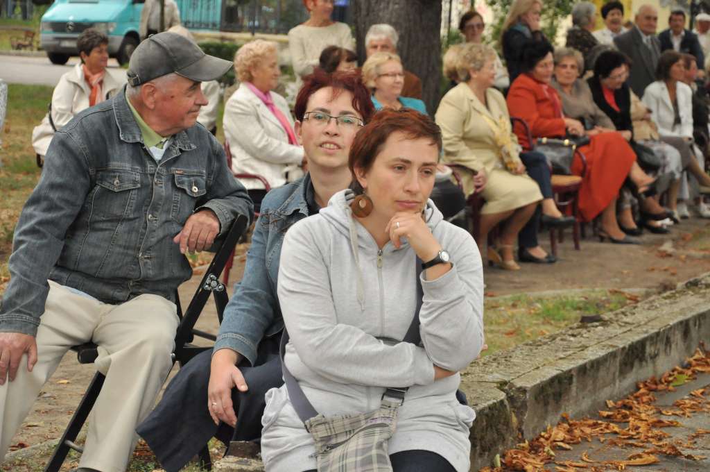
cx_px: 355
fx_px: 1950
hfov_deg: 20.6
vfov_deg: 13.8
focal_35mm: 99
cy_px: 236
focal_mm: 66
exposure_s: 1/500
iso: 2000
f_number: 5.3
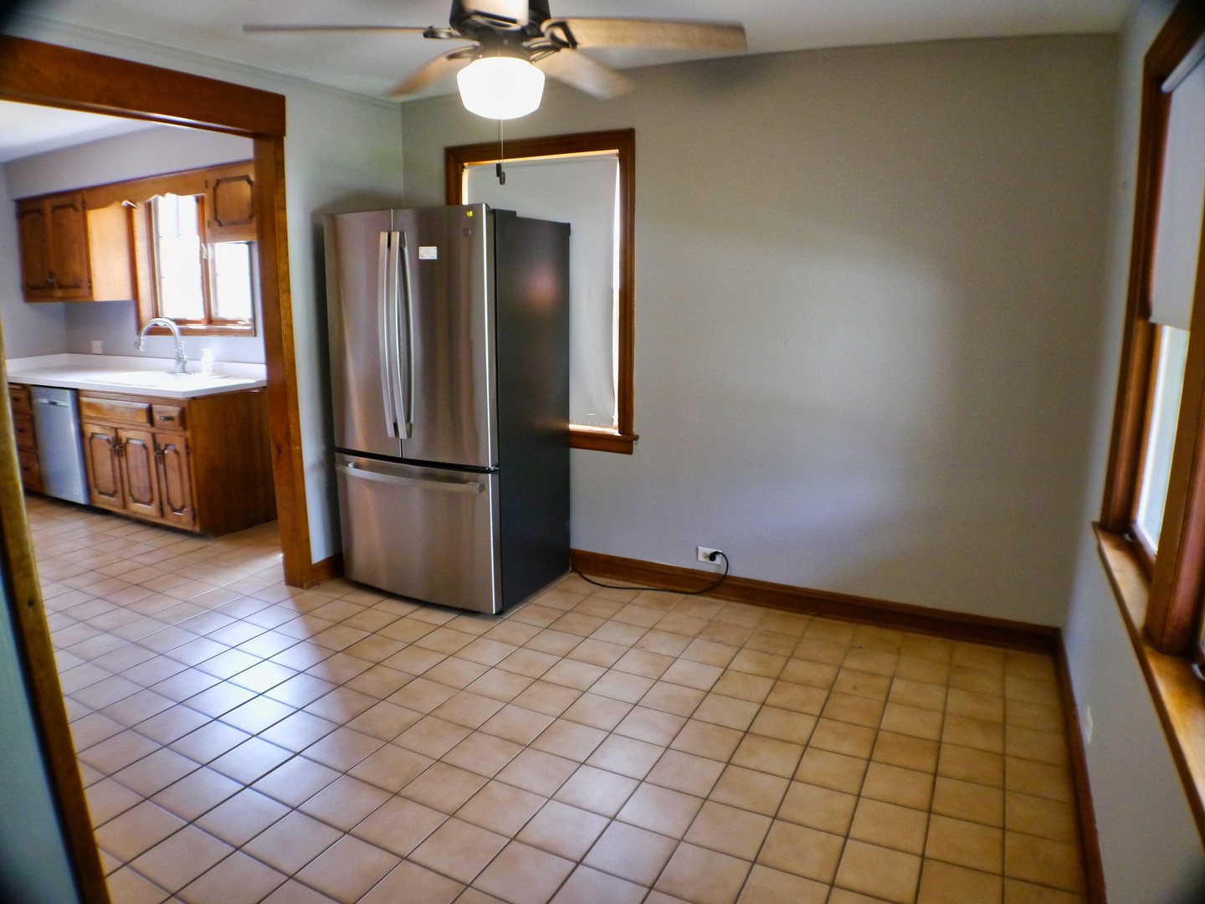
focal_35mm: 28
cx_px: 602
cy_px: 452
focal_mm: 14
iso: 800
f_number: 3.5
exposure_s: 1/60
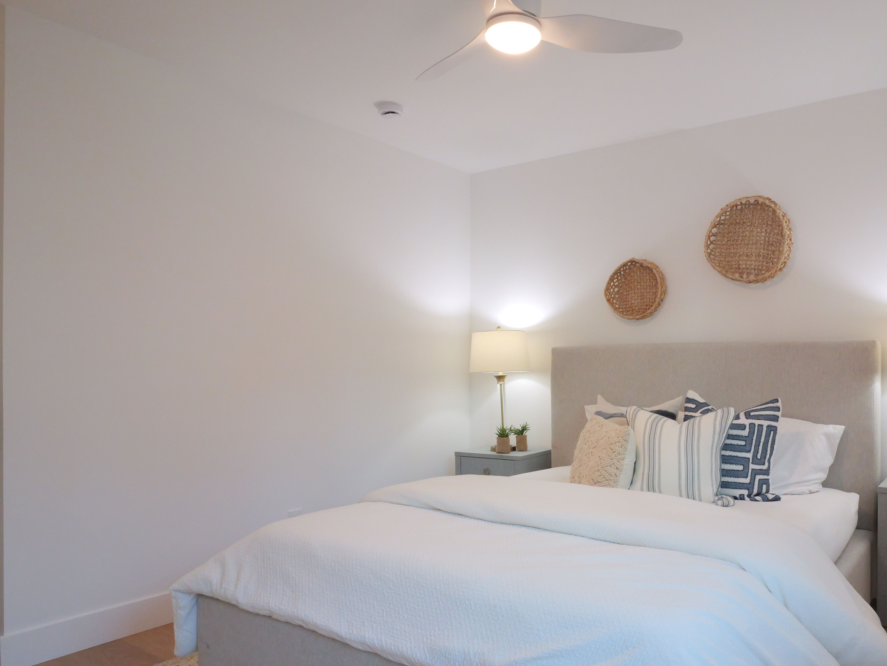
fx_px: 641
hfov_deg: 68.5
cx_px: 544
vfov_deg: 54.3
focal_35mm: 25
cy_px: 415
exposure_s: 1/50
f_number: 8
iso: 2000
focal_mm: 9
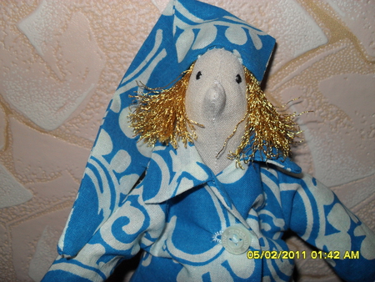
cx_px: 188
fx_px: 379
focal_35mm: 35
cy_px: 141
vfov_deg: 40.7
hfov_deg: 52.6
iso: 100
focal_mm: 6.2
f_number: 8.9
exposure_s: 1/45
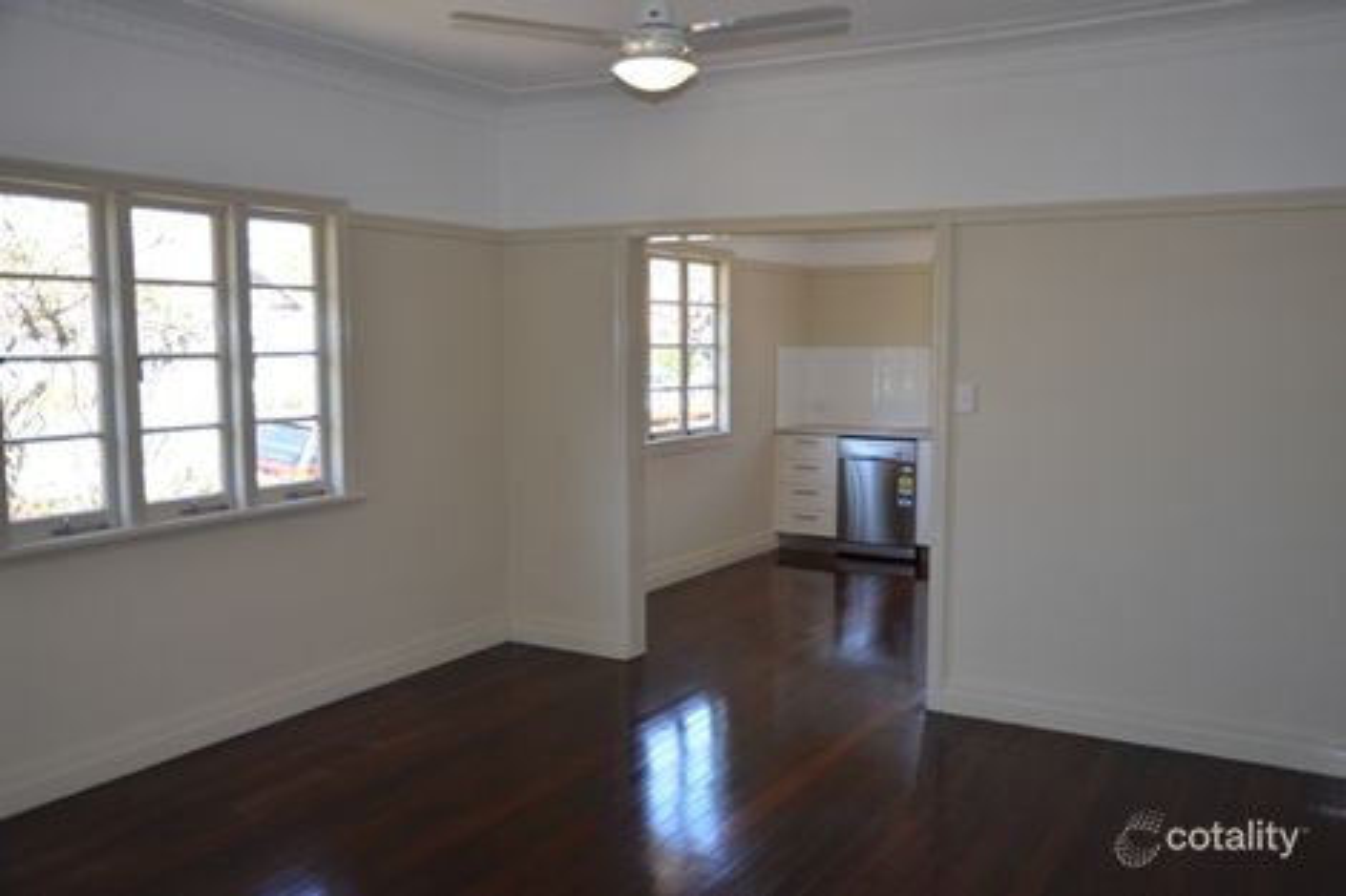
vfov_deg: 39.9
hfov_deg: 57.2
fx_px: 1233
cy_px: 448
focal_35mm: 33
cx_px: 673
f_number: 3.8
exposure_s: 1/125
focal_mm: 22
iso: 280
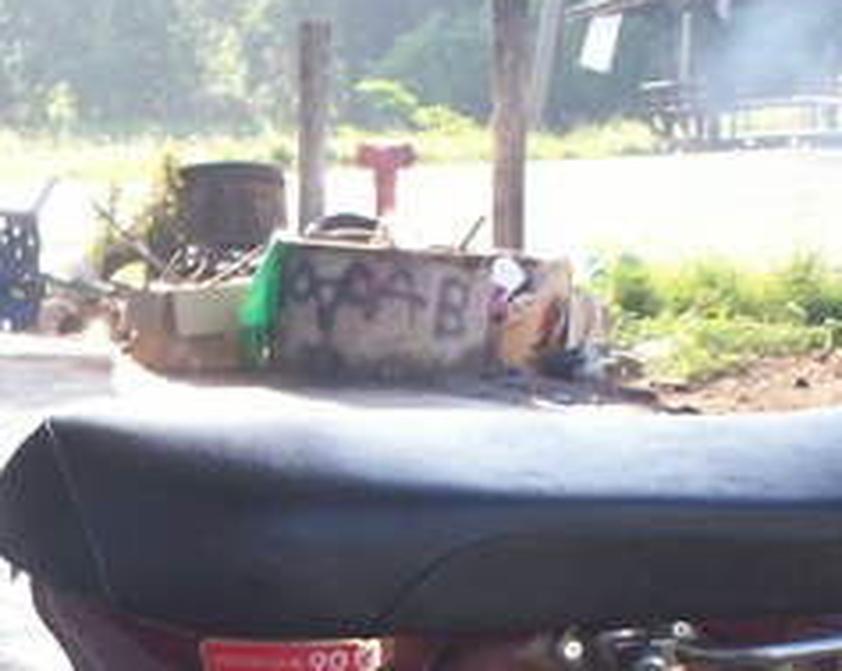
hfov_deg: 19.7
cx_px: 53
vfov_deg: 15.9
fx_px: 2364
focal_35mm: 95
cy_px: 671
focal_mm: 6
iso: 100
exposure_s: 1/82.8
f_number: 4.5
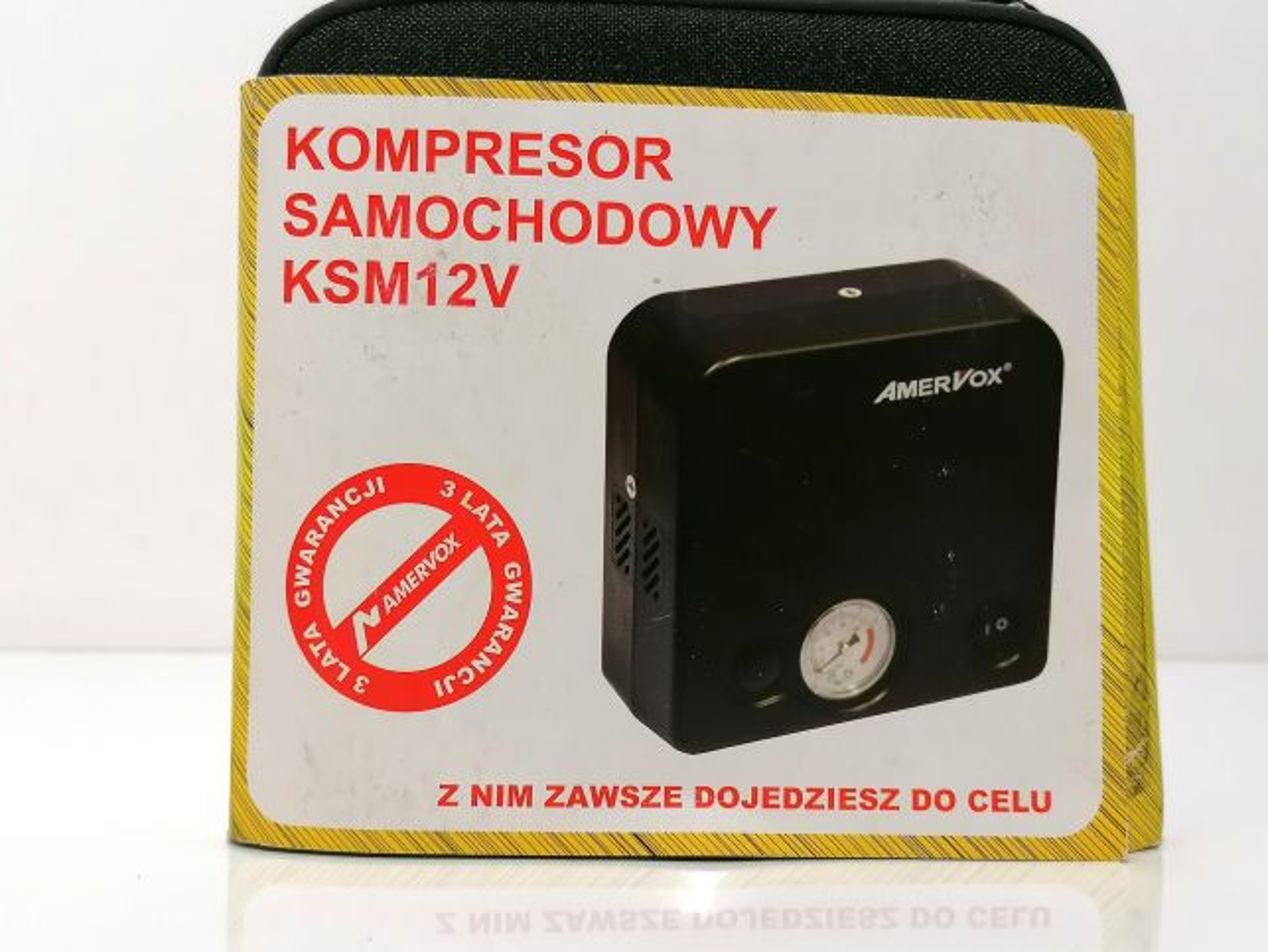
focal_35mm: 37
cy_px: 472
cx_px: 672
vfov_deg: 38.7
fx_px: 1356
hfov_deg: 50.1
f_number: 1.8
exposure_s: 1/50
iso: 100
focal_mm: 4.75
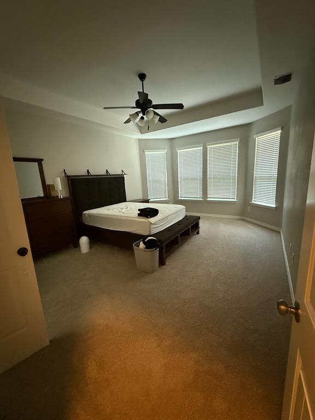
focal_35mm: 14
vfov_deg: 102.1
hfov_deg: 85.7
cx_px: 158
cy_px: 210
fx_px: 170
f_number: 2.2
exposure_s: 1/60
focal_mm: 2.22
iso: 1250
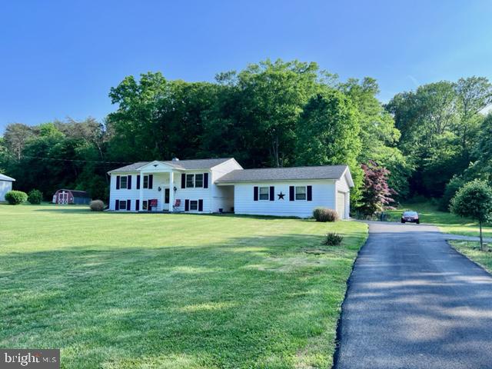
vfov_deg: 53.1
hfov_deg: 67.3
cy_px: 184
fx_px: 370
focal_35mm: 26
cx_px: 246
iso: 50
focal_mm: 5.7
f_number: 1.5
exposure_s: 1/1431
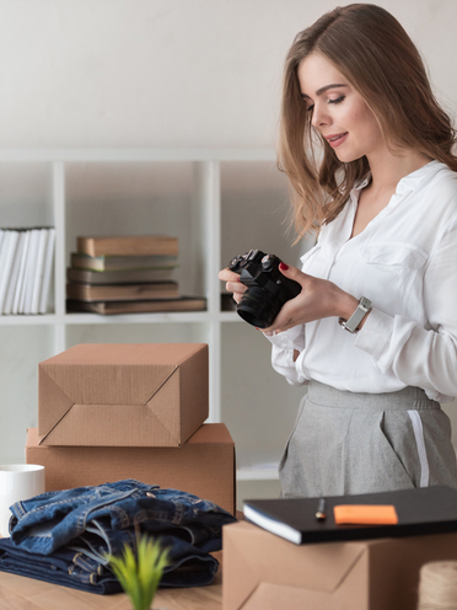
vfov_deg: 15.8
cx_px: 338
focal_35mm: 125
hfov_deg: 11.8
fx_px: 2200
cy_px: 306
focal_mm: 86
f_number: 2.8
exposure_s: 1/125
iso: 640
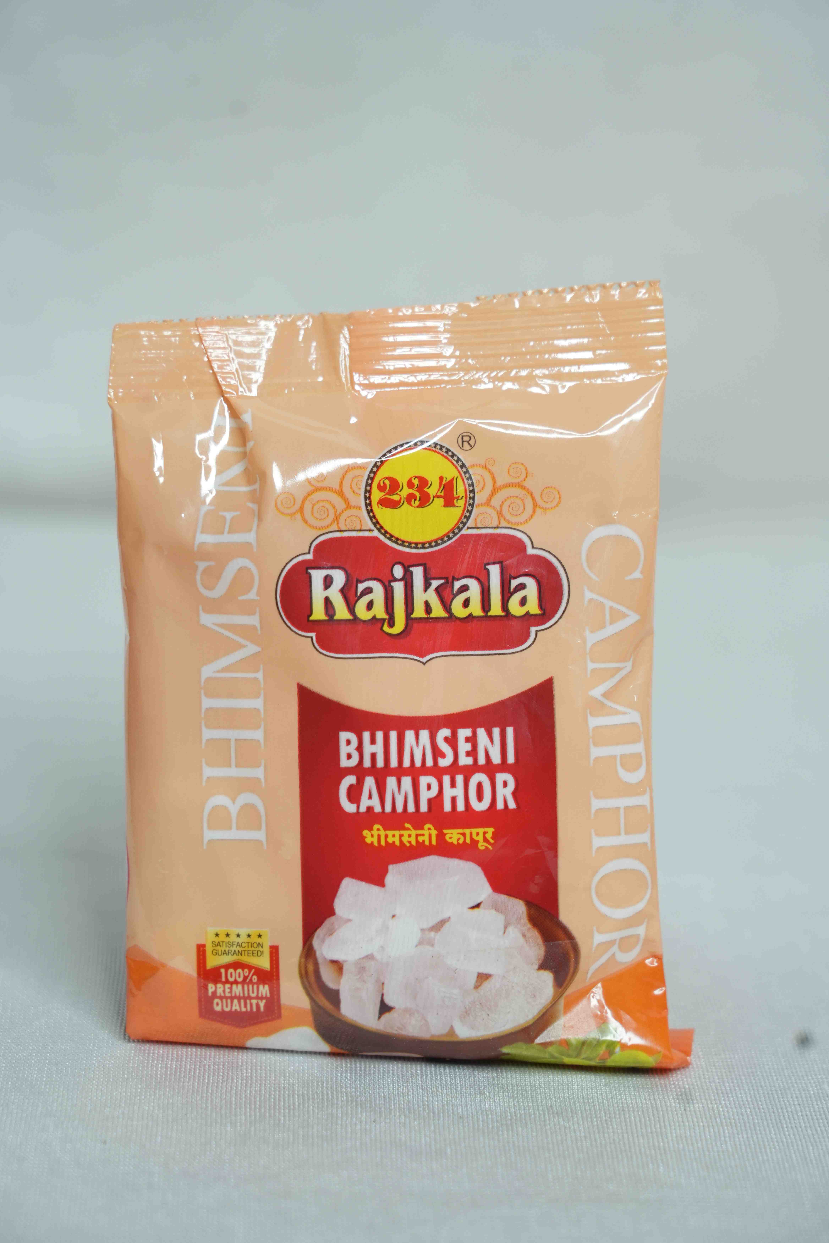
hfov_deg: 13.0
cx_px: 414
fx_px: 3627
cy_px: 622
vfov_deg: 19.5
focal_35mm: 105
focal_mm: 105
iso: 800
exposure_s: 1/100
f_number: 5.6
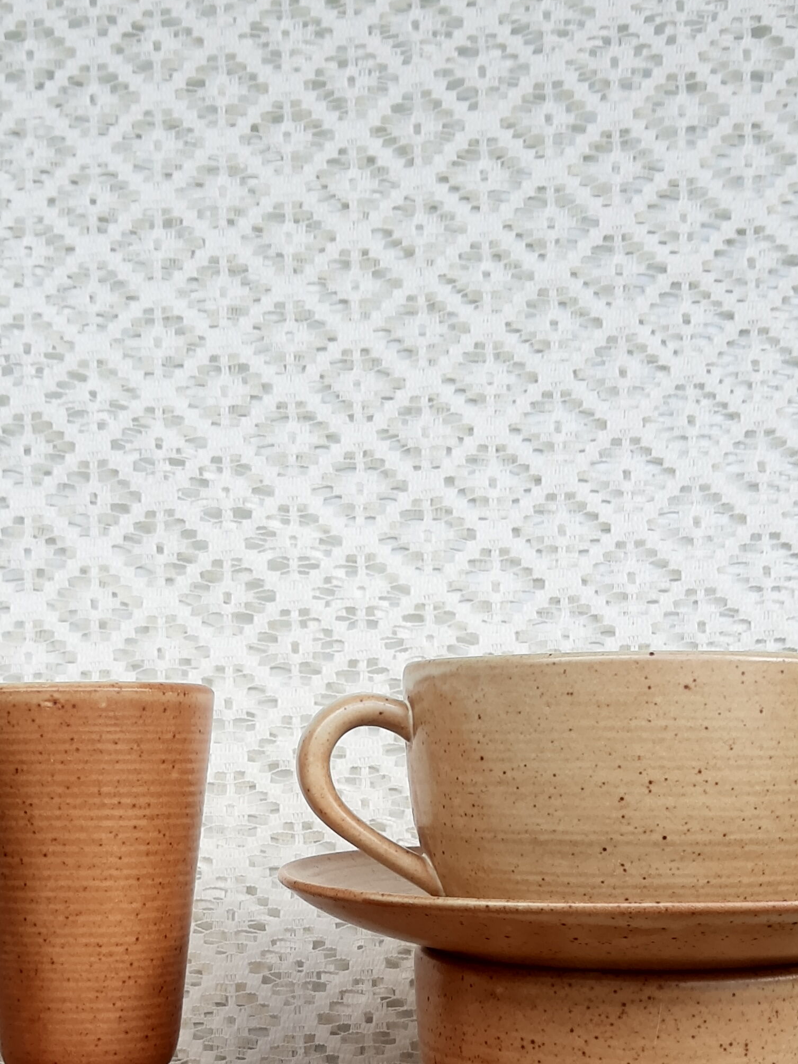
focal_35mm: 53
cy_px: 967
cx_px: 305
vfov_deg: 34.1
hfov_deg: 27.4
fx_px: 1629
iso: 50
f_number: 1.8
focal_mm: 3.95
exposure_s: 1/283
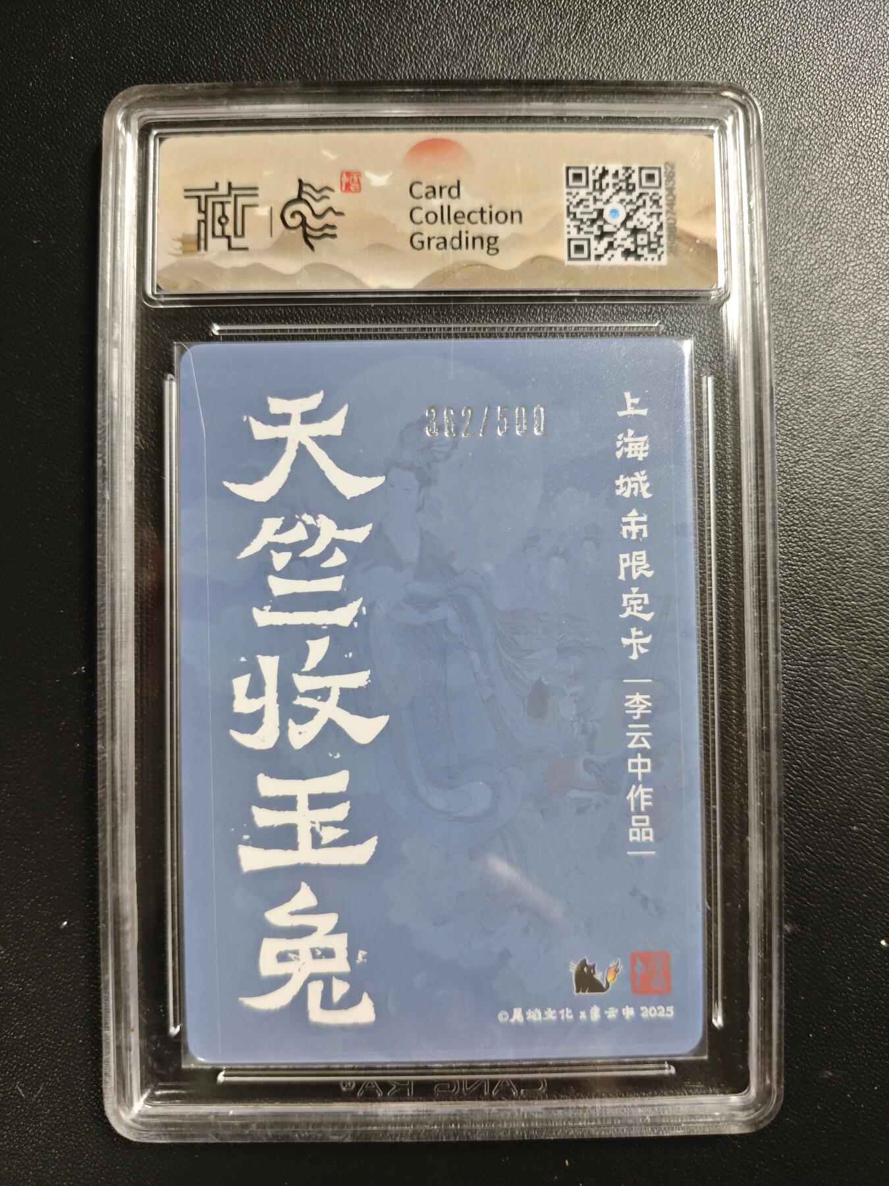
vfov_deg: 67.3
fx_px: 890
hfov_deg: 53.1
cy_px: 593
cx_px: 444
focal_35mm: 26
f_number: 1.5
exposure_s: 1/100
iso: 500
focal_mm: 4.94
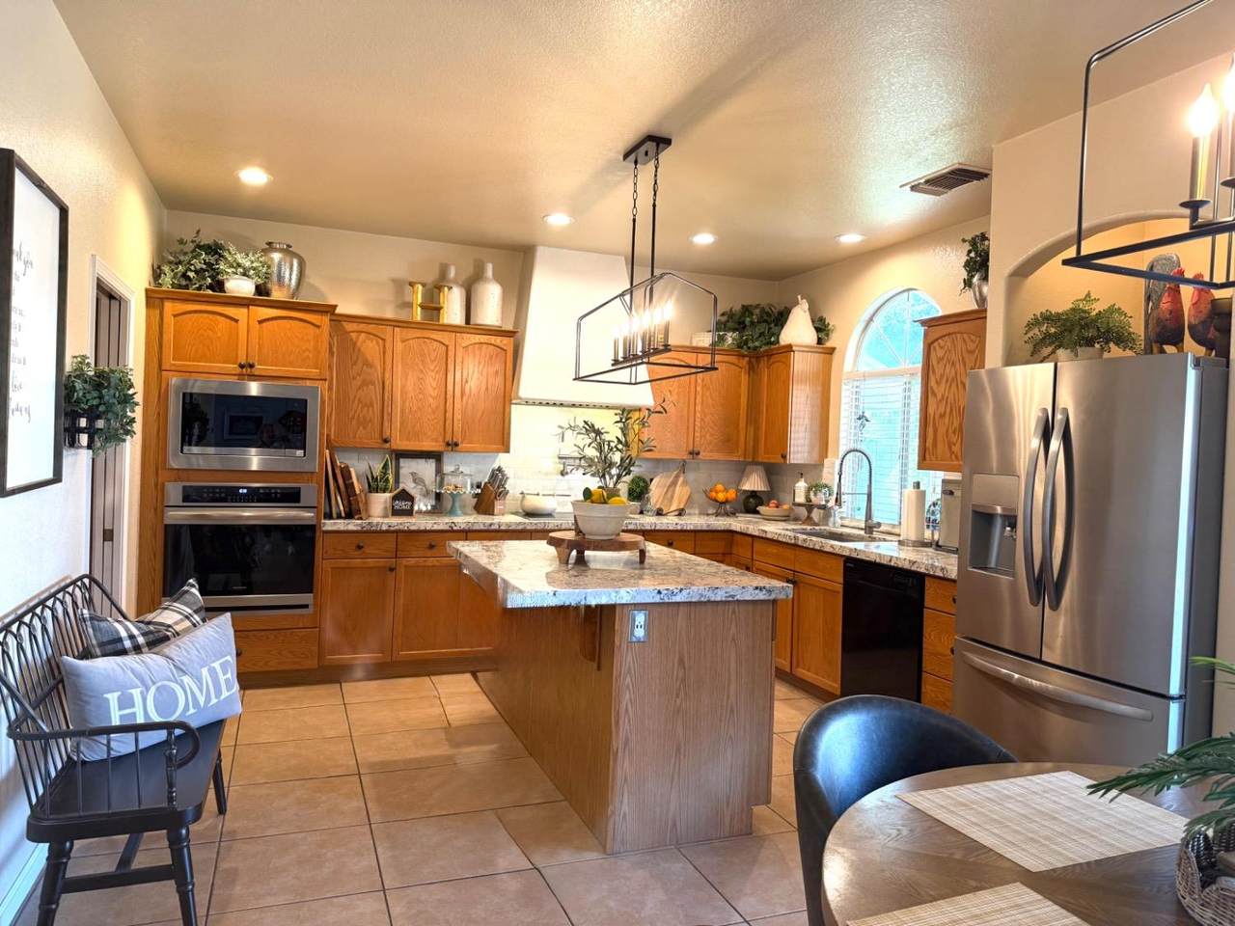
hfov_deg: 71.6
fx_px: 856
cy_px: 463
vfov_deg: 56.8
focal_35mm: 24
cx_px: 618
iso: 160
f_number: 1.78
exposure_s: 1/60
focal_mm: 6.76
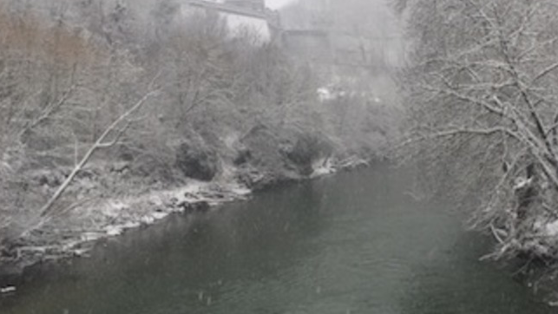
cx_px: 377
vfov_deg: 25.9
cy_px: 119
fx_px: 681
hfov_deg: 43.9
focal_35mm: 46
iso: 25
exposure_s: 1/100
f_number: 2.2
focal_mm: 4.15
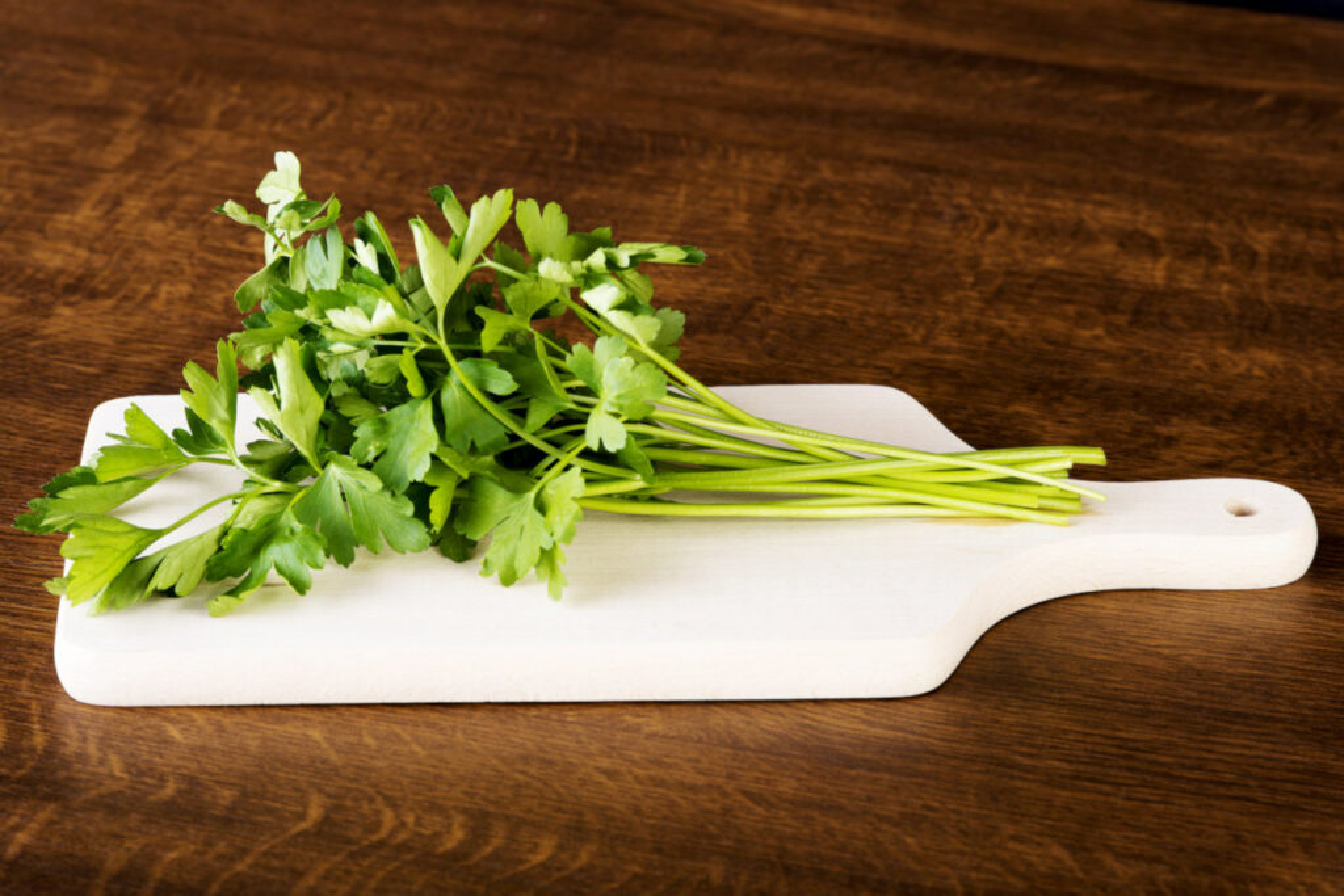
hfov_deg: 11.1
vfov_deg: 7.4
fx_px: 6907
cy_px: 448
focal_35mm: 185
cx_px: 672
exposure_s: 1/200
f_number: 13
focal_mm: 185
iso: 100
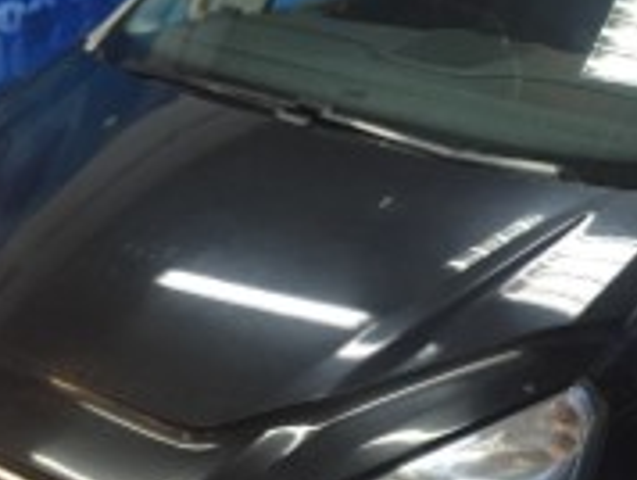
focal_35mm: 65
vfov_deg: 22.6
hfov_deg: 29.6
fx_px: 1198
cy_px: 236
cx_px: 408
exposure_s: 1/33
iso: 320
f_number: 2.2
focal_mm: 4.15
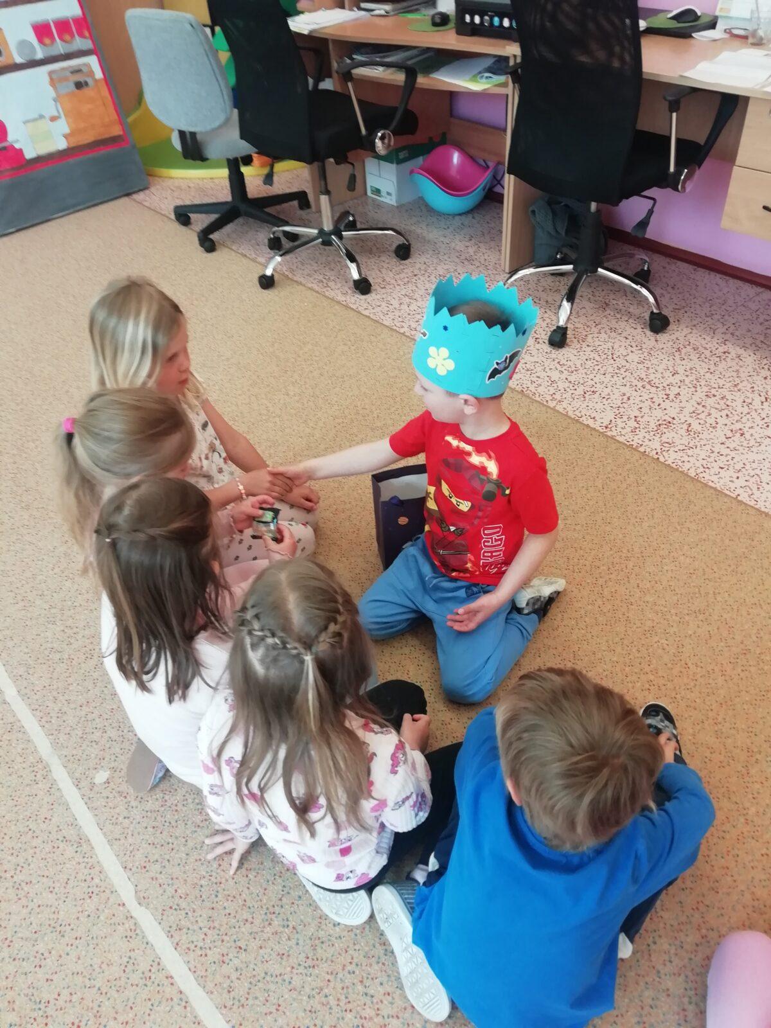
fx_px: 772
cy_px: 514
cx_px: 386
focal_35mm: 26
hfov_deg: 53.1
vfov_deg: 67.3
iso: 80
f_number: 2.2
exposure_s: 1/50
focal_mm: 3.46
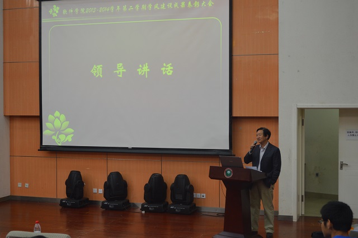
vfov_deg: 25.7
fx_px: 521
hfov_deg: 37.9
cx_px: 179
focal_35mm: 52
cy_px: 119
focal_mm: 35
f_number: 5
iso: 500
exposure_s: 1/15
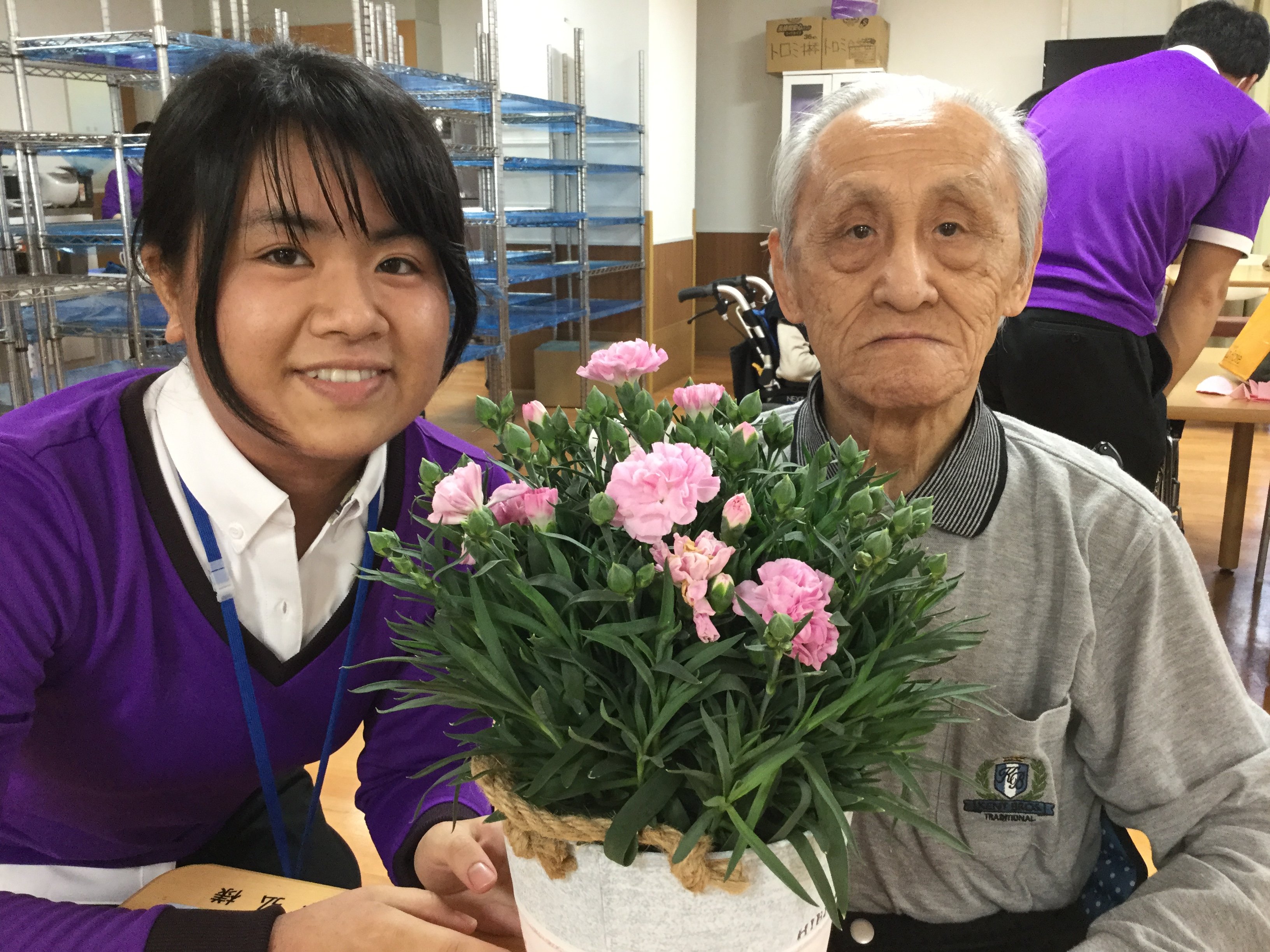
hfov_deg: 58.4
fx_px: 1137
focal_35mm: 31
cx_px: 635
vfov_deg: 45.4
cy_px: 476
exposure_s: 1/30
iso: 100
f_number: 2.4
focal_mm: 3.3
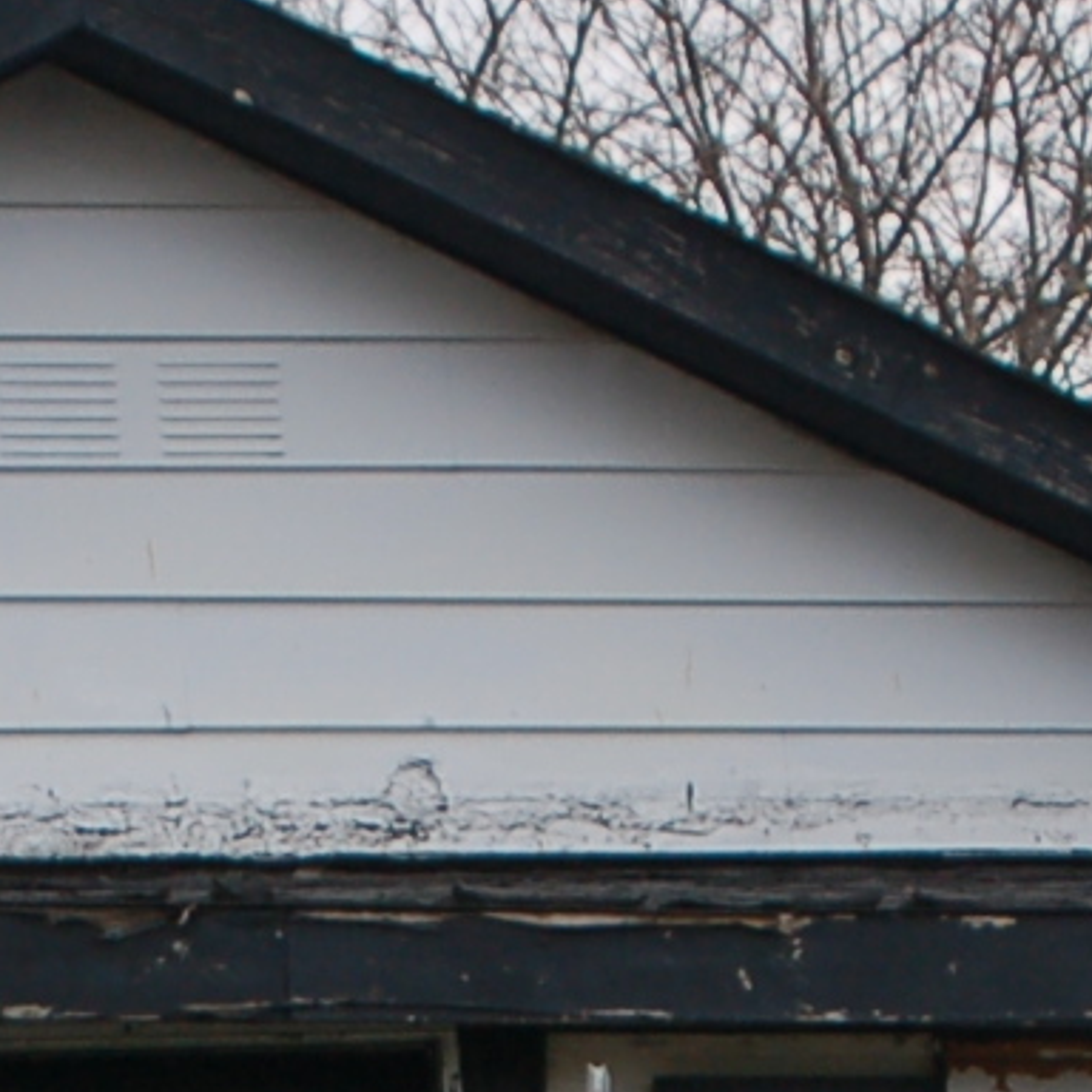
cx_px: 401
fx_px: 10136
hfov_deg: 6.2
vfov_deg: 6.1
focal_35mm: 284
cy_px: 1686
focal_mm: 38
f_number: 5.6
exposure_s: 1/125
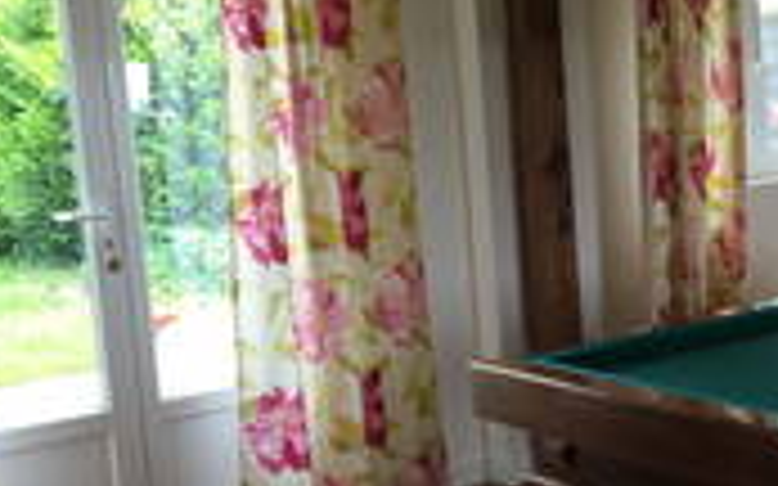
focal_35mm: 64
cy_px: 238
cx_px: 706
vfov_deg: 20.3
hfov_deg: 30.5
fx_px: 1357
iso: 25
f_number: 2.2
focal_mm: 4.15
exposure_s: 1/33
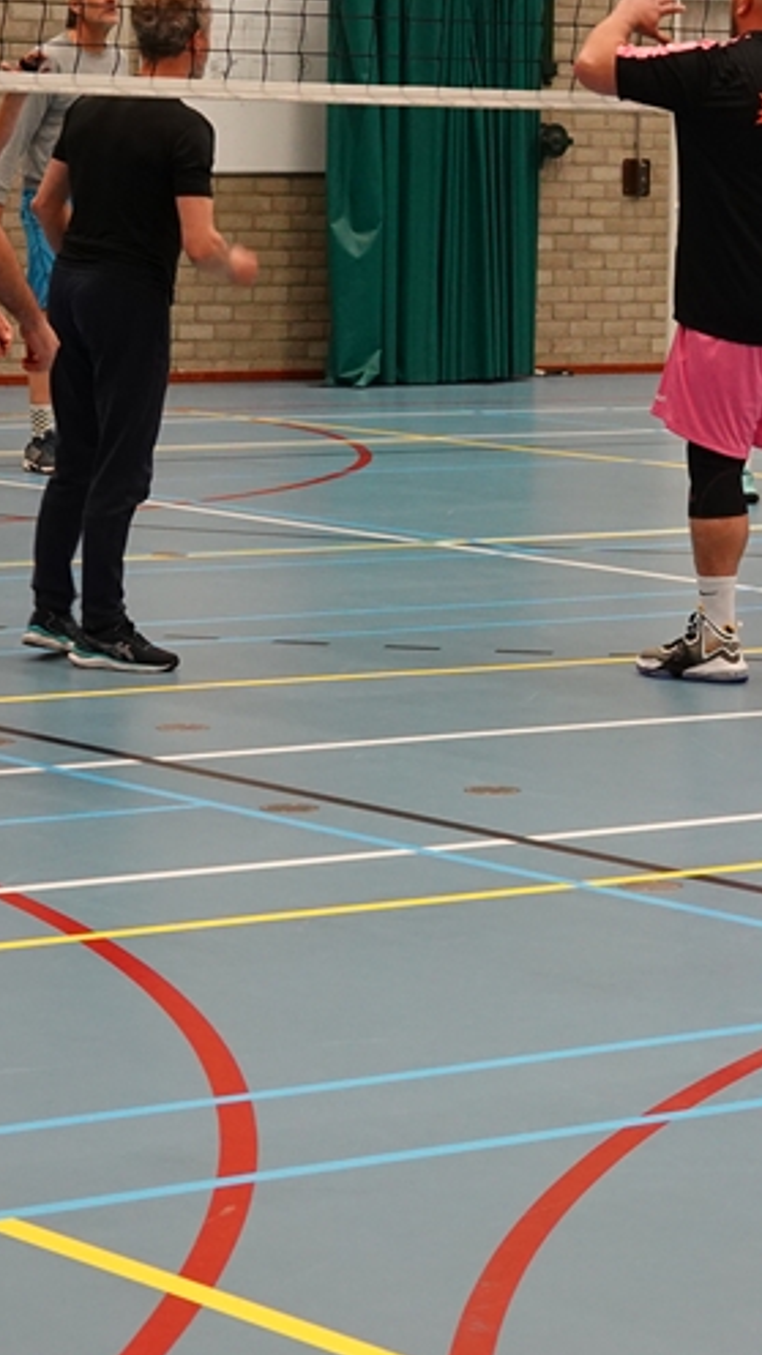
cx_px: 945
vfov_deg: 16.1
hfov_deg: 9.0
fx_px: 4777
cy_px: 471
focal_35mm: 133
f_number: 3.5
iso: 800
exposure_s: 1/80
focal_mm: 23.09
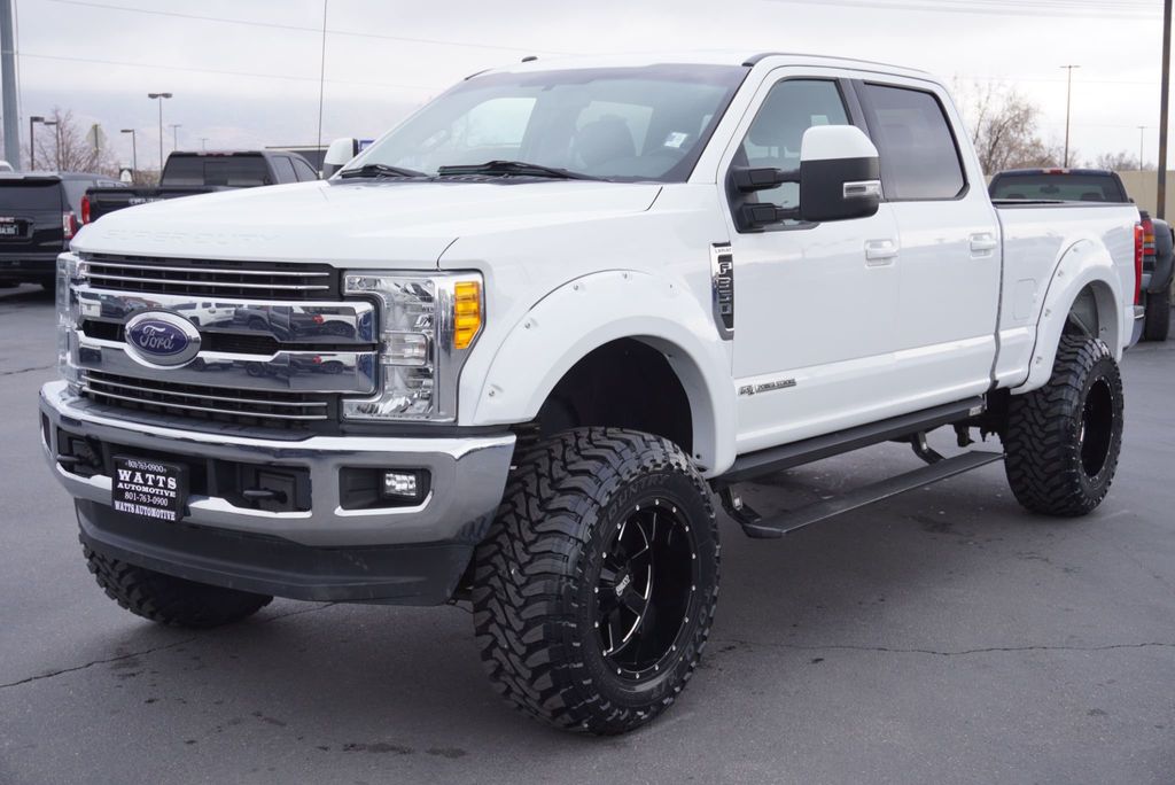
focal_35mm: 45
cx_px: 588
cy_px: 392
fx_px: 1470
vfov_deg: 29.9
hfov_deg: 43.6
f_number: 5.6
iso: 100
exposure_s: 1/80
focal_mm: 30
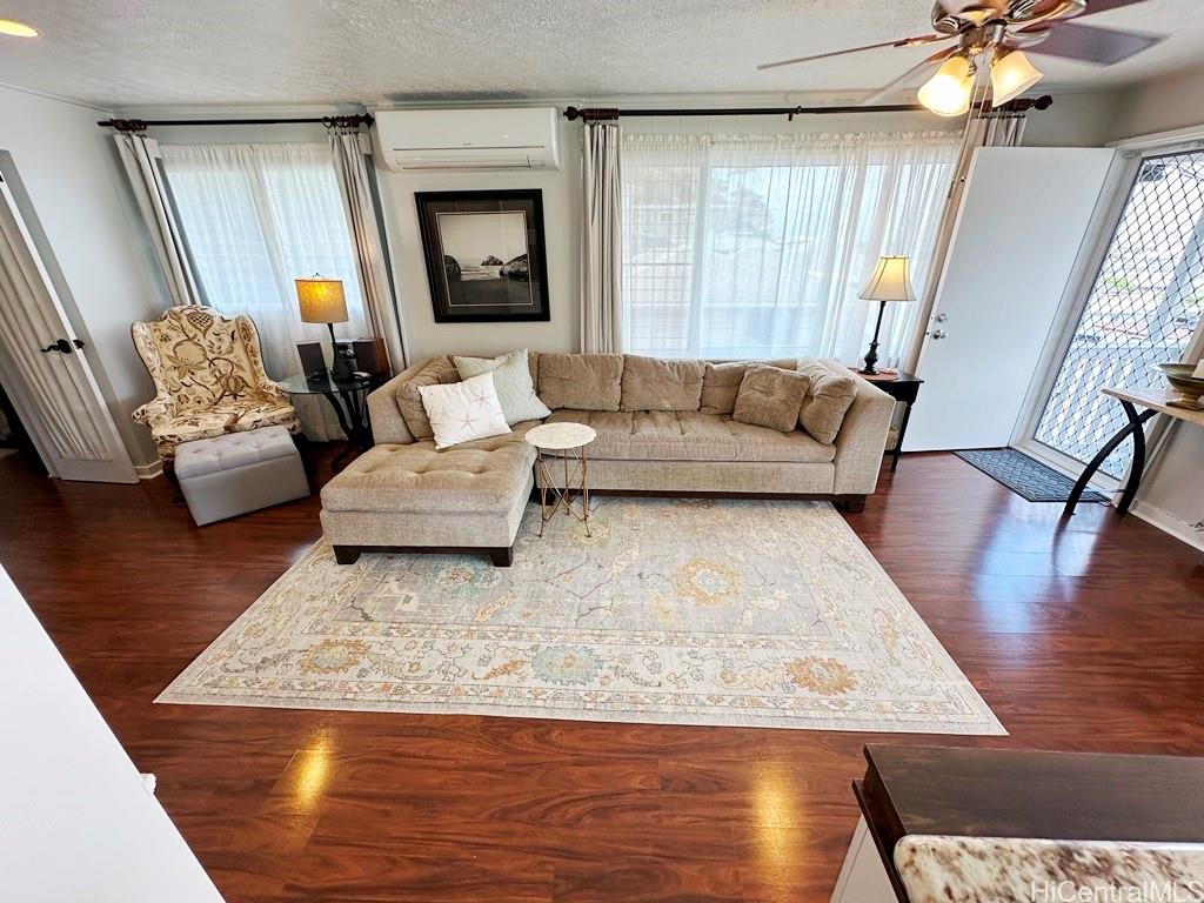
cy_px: 452
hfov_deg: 102.1
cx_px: 602
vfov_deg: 85.7
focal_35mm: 14
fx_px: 487
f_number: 2.2
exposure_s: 1/120
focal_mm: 2.22
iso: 100
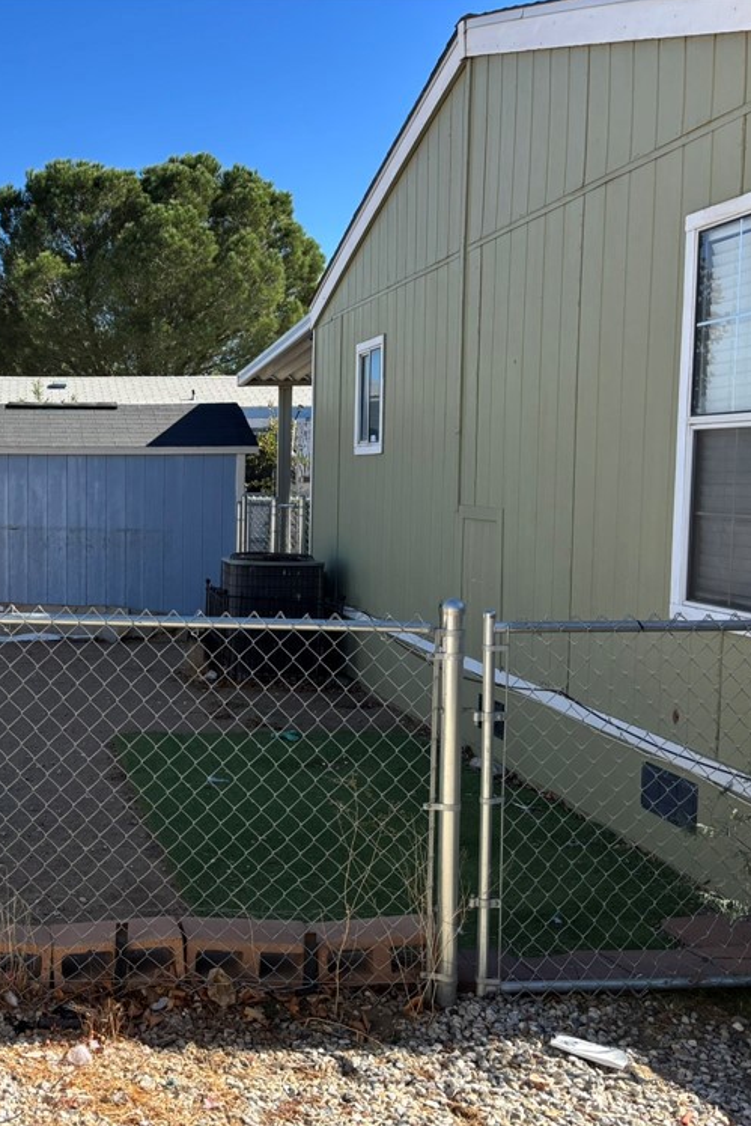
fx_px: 1157
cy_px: 572
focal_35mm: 37
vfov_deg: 51.9
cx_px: 62
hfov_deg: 33.8
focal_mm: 5.96
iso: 50
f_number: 1.6
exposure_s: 1/2151
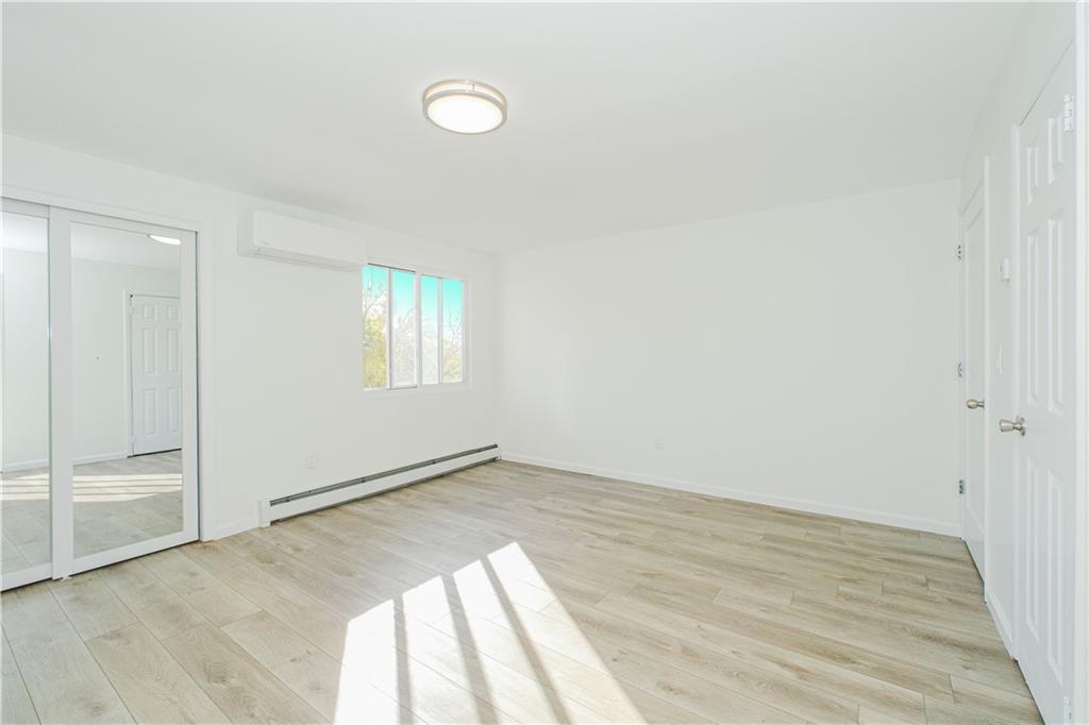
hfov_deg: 100.4
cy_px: 362
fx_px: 454
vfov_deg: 77.3
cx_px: 544
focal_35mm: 15
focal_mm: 10
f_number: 8
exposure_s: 1/125
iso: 640
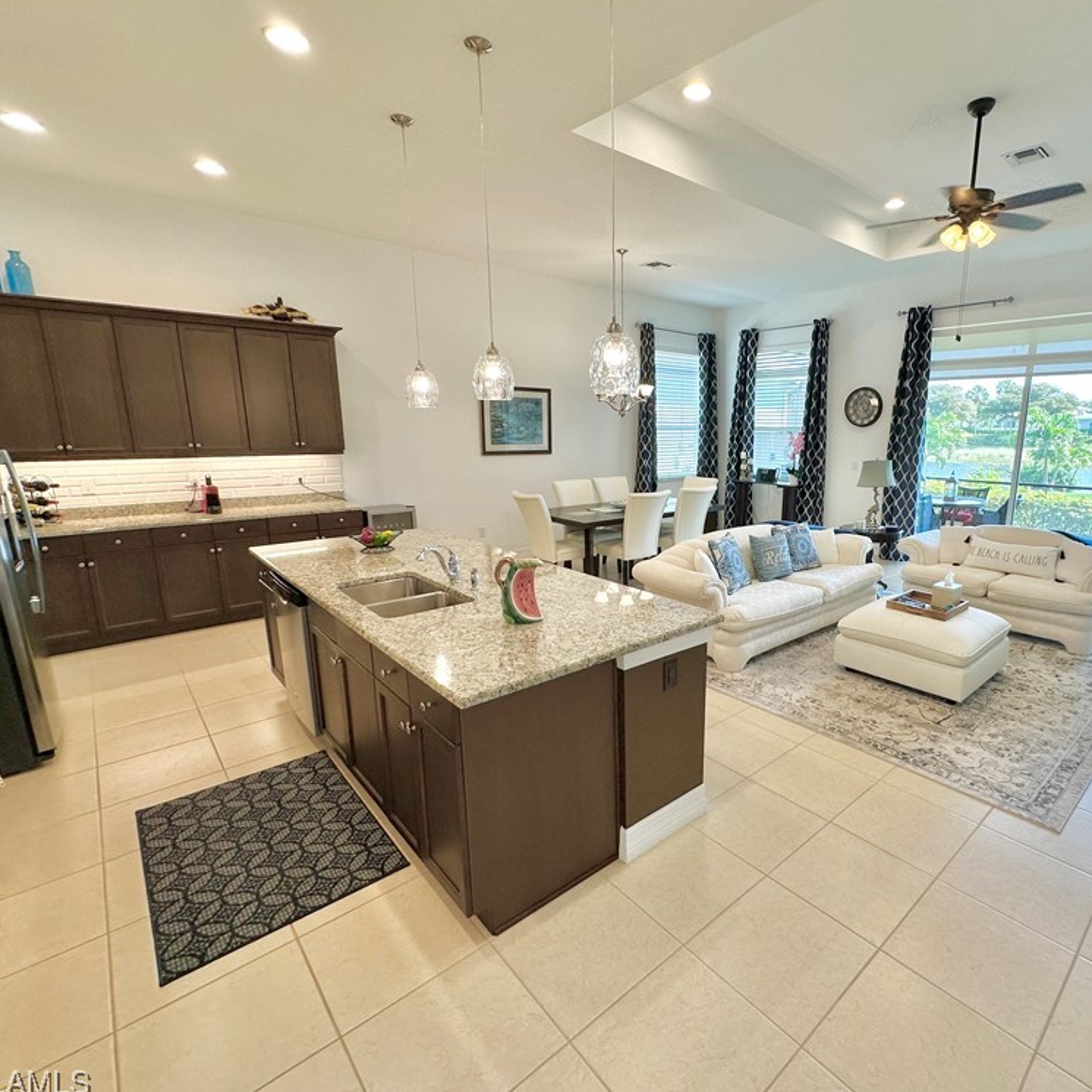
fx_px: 607
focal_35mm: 17
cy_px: 553
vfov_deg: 84.0
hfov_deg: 82.8
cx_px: 661
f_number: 2.2
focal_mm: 2.22
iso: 64
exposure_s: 1/120
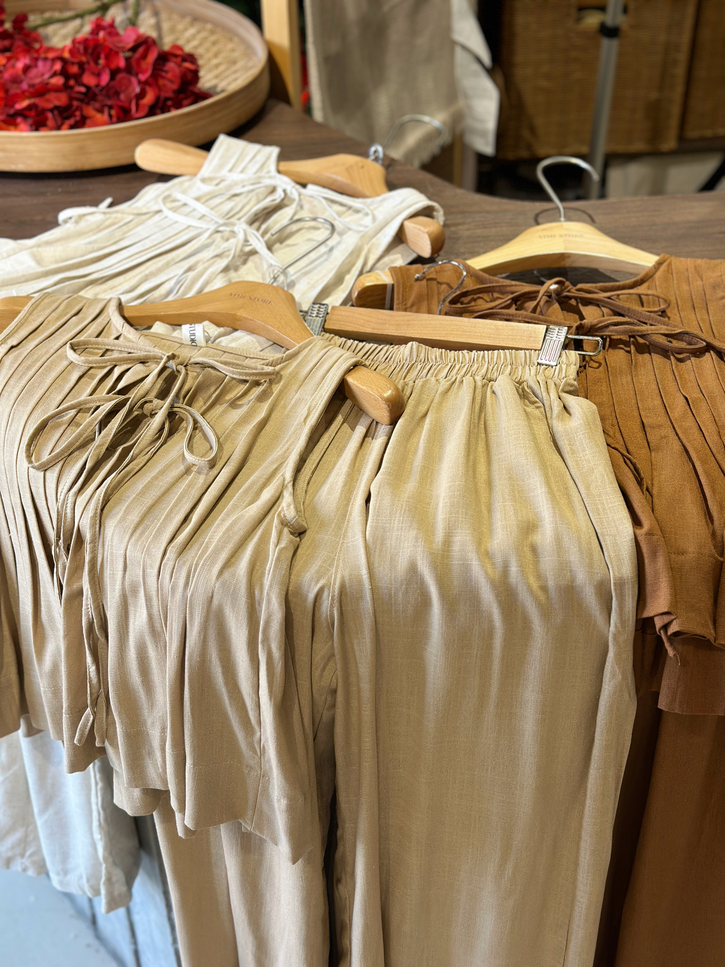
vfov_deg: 39.7
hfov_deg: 30.3
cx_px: 362
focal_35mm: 48
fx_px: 1340
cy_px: 484
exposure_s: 1/121
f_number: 1.78
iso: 80
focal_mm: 6.86
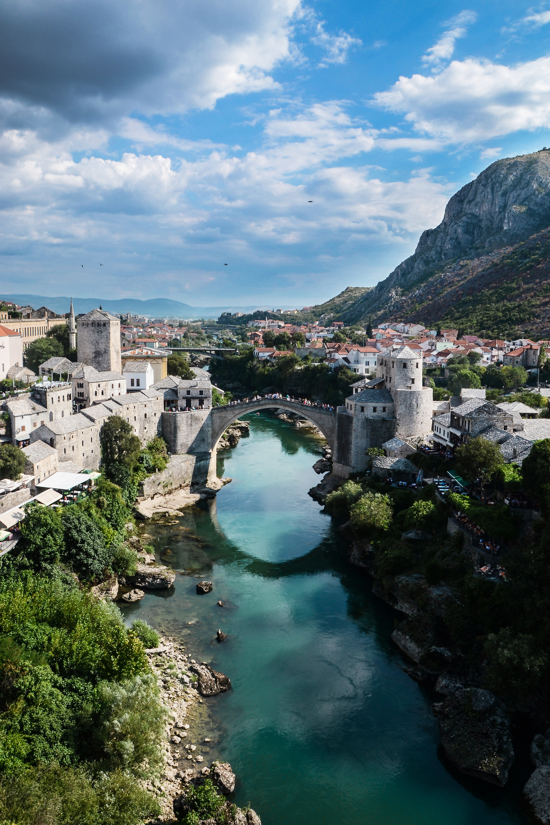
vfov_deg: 67.4
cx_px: 275
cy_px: 412
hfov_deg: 47.9
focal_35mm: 27
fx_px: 619
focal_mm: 18
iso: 100
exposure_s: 1/160
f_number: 11
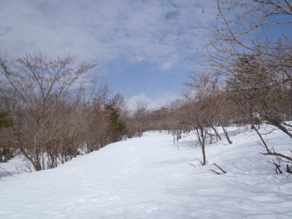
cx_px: 146
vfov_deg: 49.7
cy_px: 110
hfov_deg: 63.4
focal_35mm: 28
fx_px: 236
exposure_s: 1/250
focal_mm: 5
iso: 80
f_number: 11
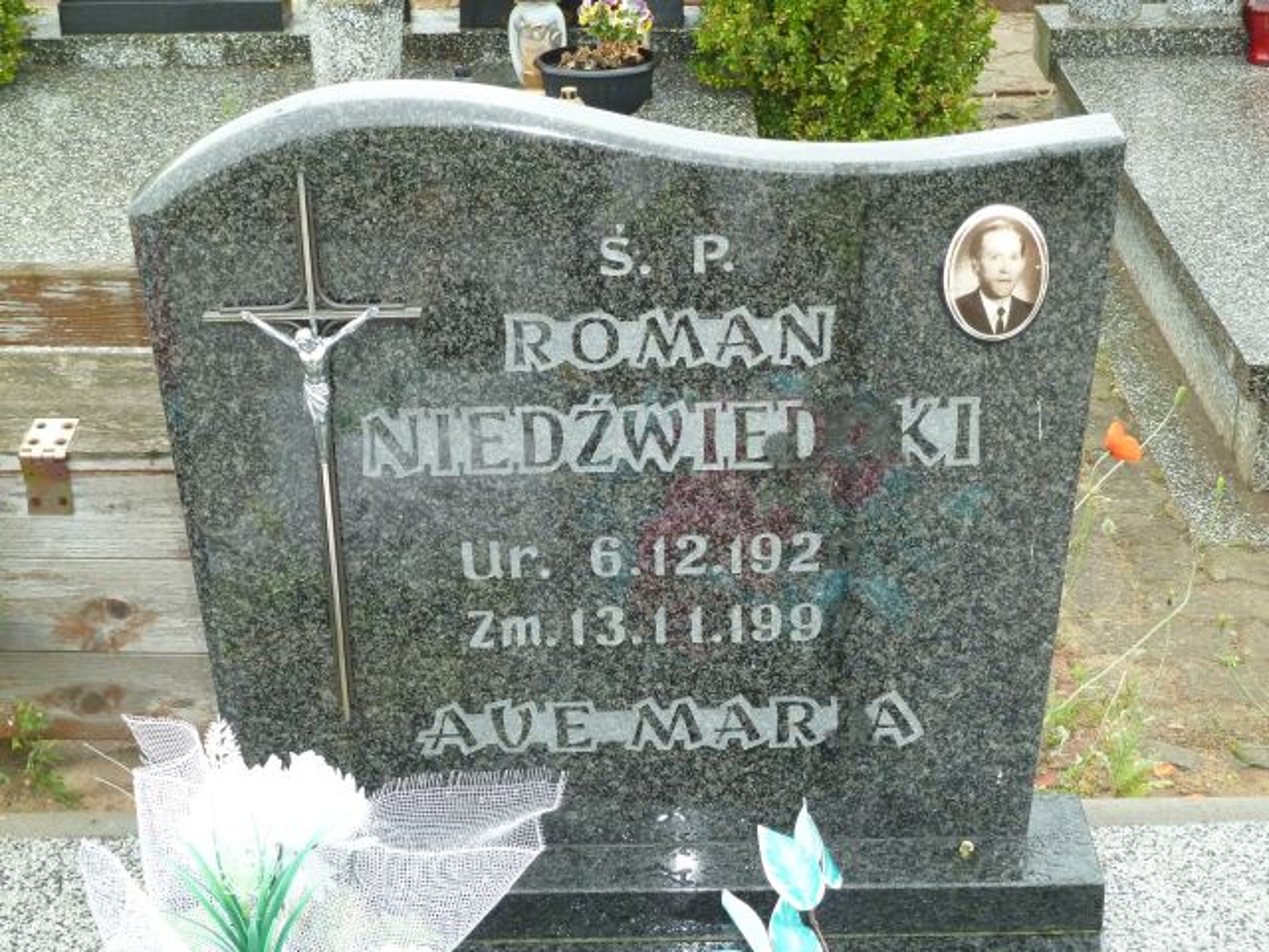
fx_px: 2310
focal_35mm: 63
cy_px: 476
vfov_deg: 23.3
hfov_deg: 30.7
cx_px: 634
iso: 200
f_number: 4
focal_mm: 10.3
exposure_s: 1/30
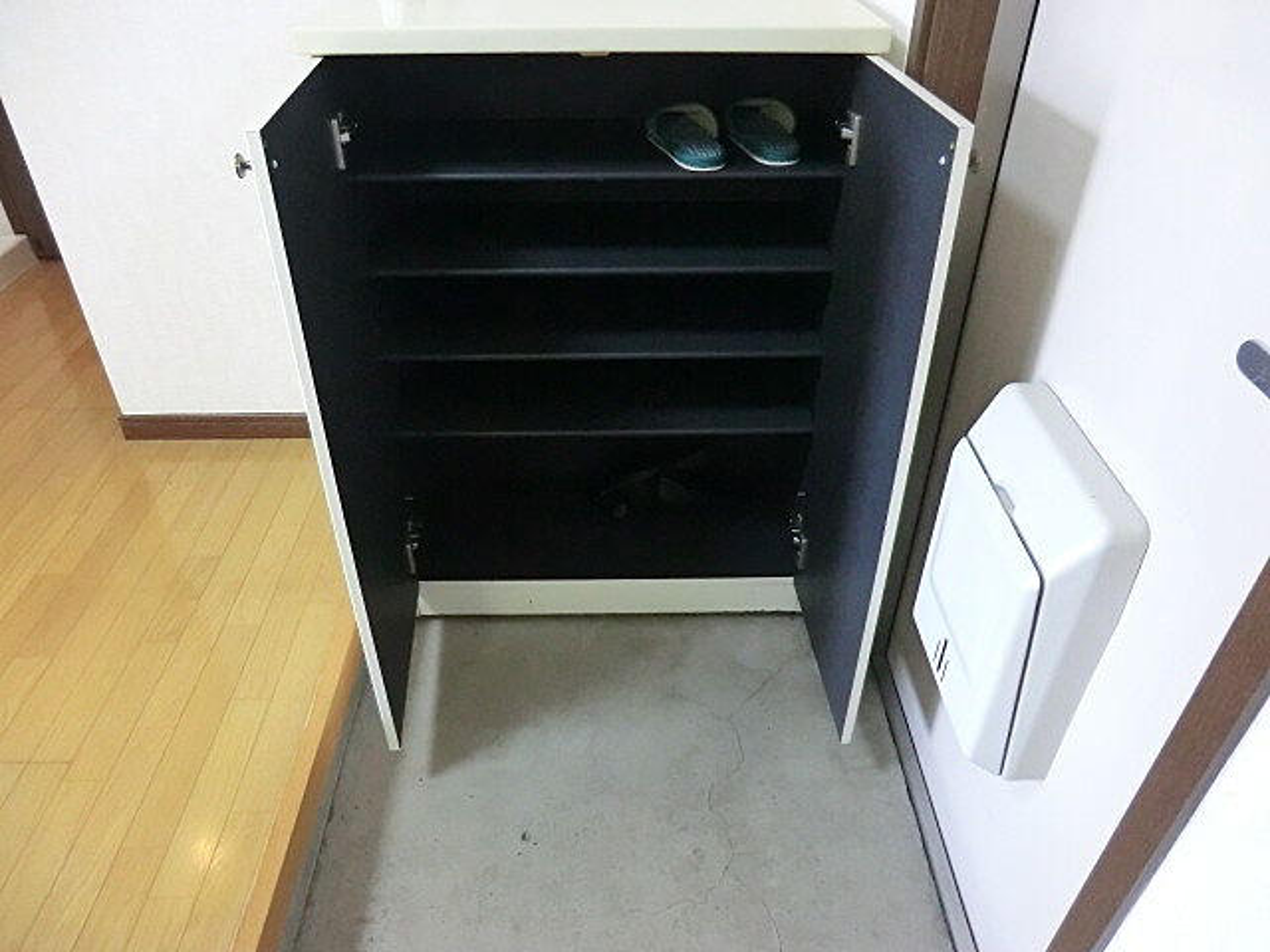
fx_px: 881
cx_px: 635
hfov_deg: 71.6
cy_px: 476
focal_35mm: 24
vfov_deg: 56.8
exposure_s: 1/50
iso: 800
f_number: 3.2
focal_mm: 4.3
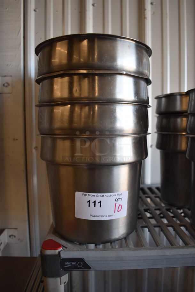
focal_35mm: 27
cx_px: 98
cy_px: 146
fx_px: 219
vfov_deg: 67.3
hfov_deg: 48.0
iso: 500
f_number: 3.5
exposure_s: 1/250
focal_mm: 18
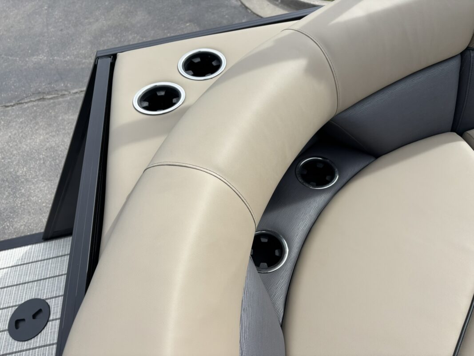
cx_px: 237
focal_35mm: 26
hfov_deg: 67.3
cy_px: 178
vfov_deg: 53.1
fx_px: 356
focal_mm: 5.96
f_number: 1.6
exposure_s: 1/2342
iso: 50
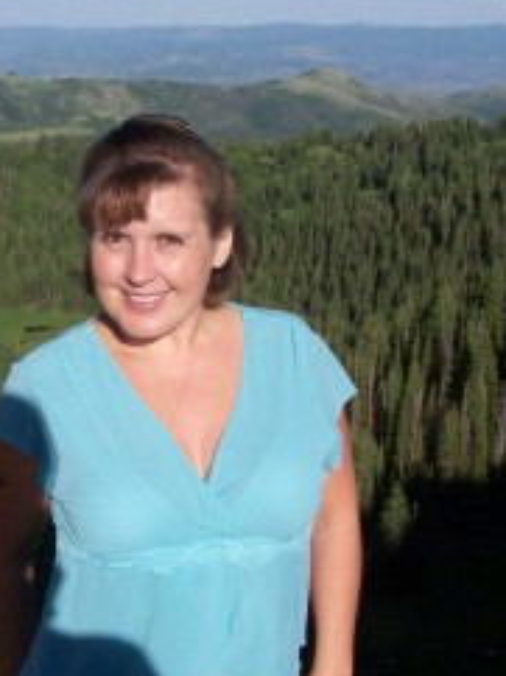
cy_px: 346
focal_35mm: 67
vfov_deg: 29.0
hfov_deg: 21.7
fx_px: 1308
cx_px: 133
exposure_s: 1/1250
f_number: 5.6
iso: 200
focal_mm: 5.85
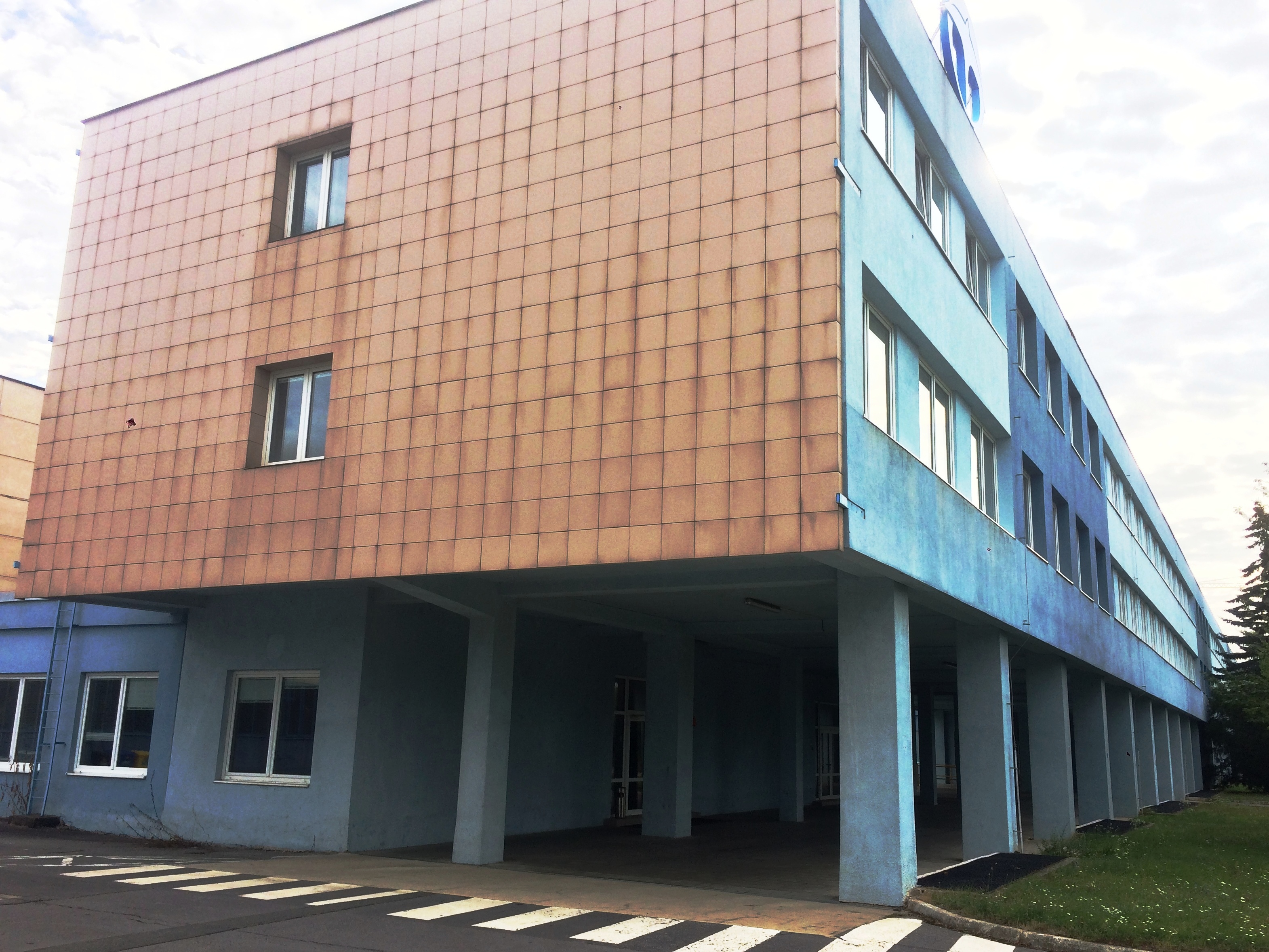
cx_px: 634
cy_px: 476
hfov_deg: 61.7
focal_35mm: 29
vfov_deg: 48.2
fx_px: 1063
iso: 32
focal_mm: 4.15
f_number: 2.2
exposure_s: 1/707
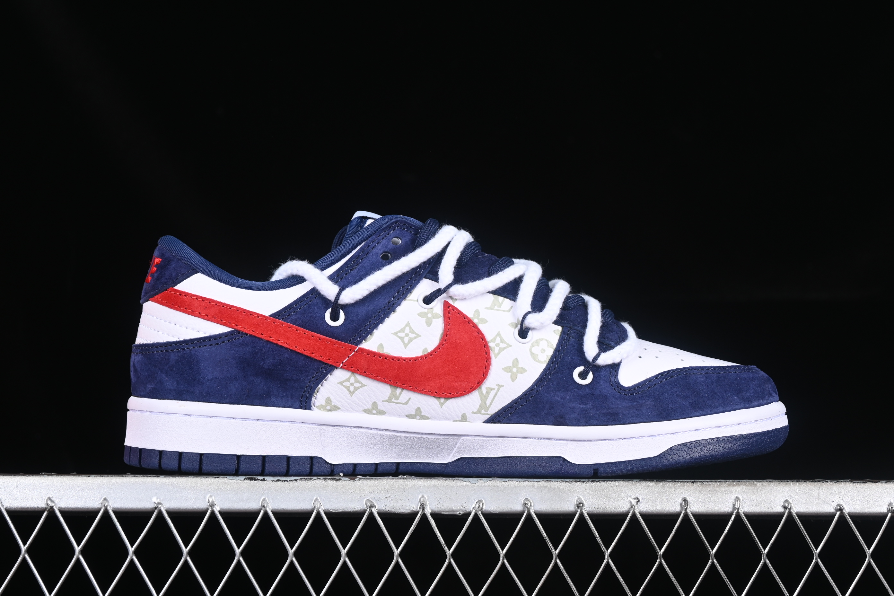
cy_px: 298
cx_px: 447
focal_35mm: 75
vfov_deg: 18.2
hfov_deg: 27.0
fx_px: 1862
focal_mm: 50
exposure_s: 1/60
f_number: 7.1
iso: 160
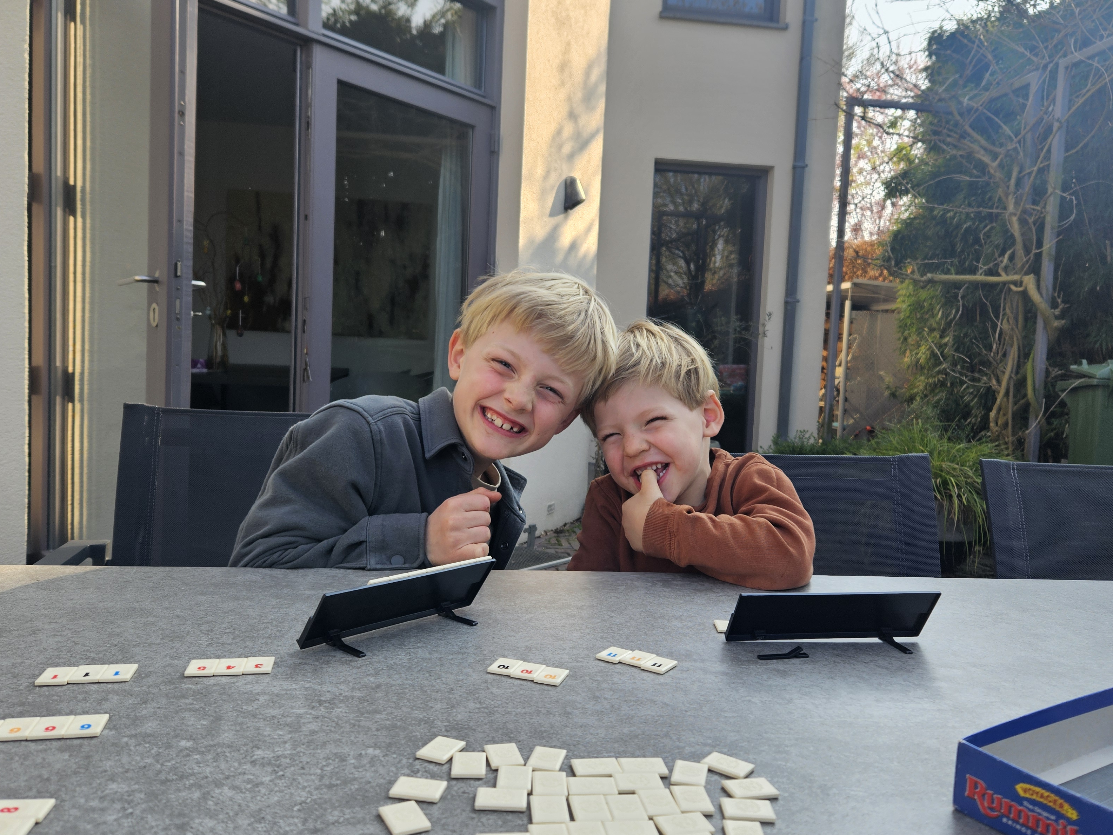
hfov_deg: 61.7
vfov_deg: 48.2
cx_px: 557
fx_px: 932
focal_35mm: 29
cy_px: 419
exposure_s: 1/315
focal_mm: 5.4
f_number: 1.8
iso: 25
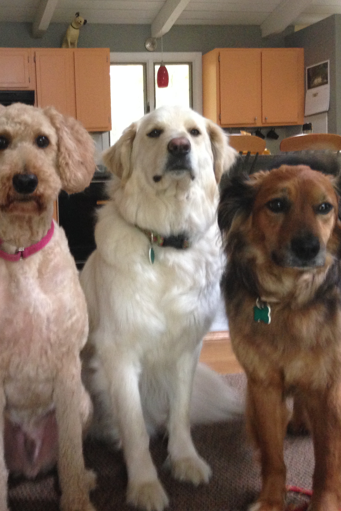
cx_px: 36
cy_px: 255
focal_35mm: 46
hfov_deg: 28.2
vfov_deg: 42.7
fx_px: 653
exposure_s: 1/20
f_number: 2.4
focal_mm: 4.12
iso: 250
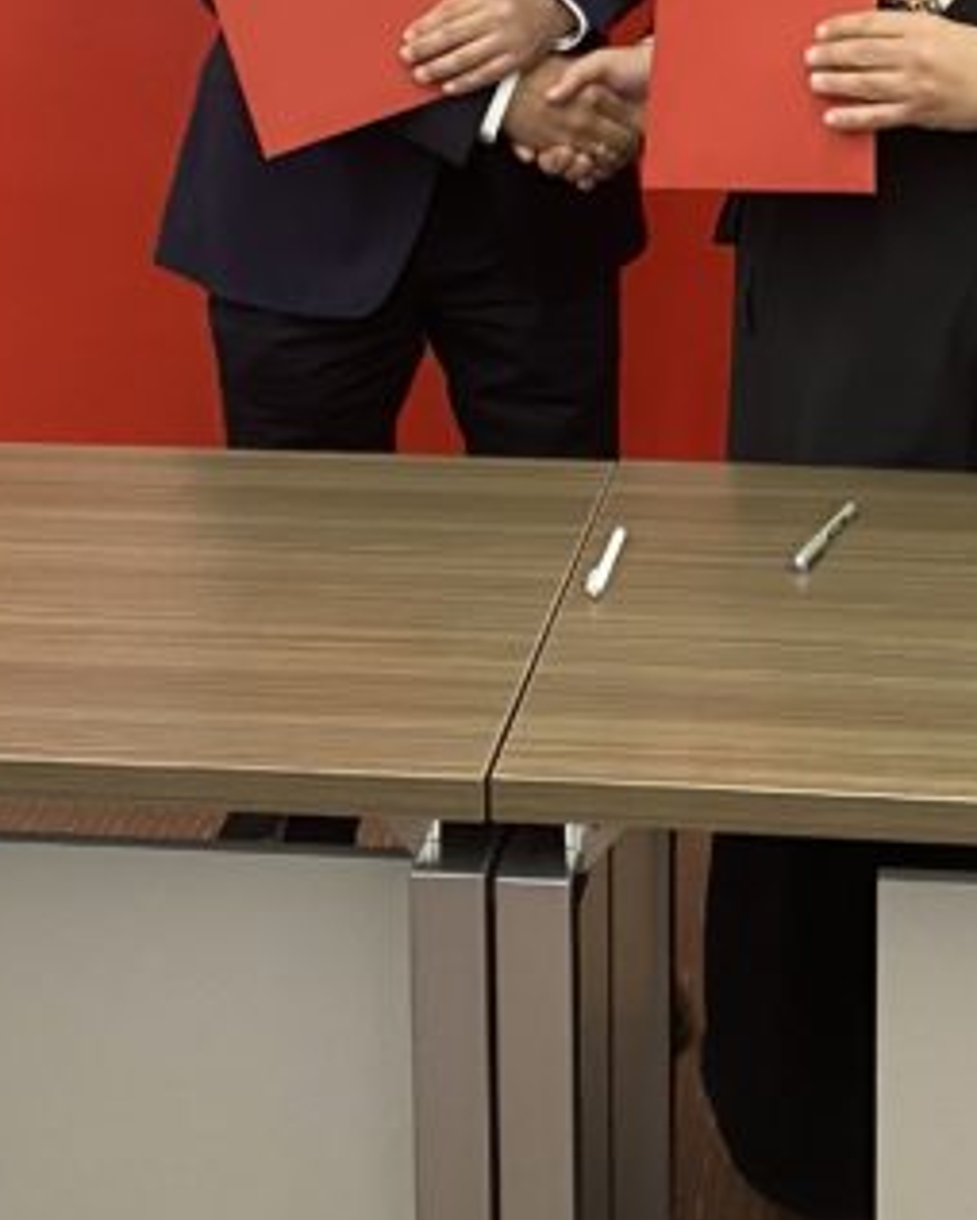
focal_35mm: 82
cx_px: 750
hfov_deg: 18.6
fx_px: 2961
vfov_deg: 22.2
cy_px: -73
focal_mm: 4.25
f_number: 1.8
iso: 160
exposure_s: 1/50
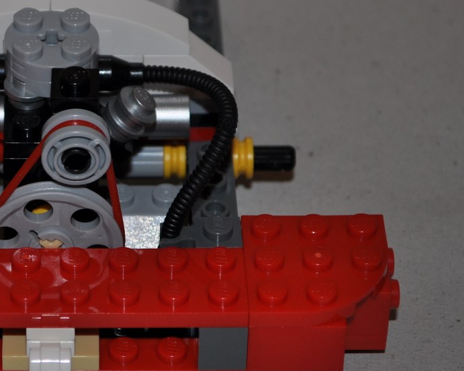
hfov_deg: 10.7
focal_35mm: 179
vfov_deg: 8.6
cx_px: 33
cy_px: 135
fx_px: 2460
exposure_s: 1/30
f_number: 5.6
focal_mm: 55
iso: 200
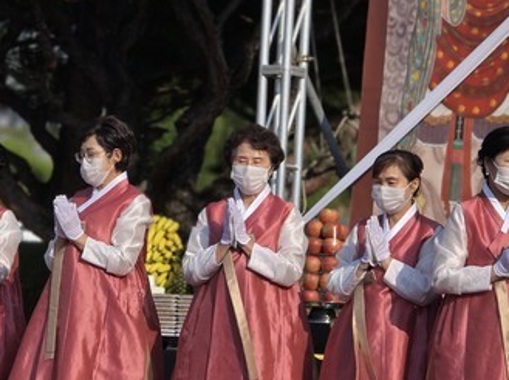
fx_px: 3085
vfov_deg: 7.1
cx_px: 187
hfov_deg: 9.4
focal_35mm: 210
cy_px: 244
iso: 32
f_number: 3.4
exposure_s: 1/960
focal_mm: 18.6
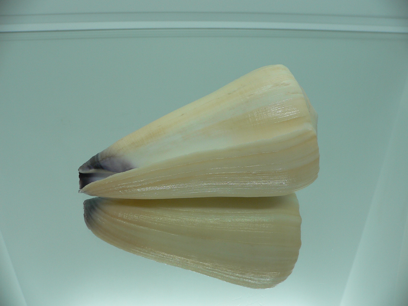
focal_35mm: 35
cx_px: 204
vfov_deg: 40.7
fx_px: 413
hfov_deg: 52.6
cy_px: 153
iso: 80
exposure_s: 1/80
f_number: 2.8
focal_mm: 4.6
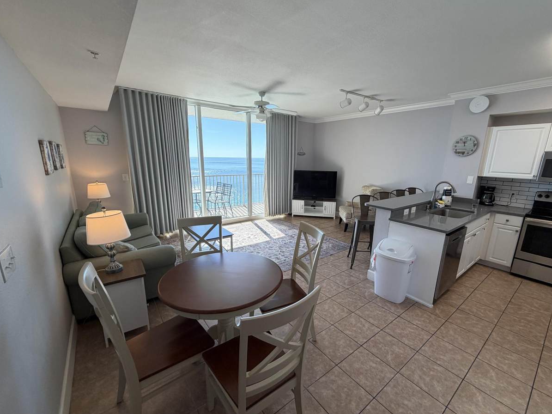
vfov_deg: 81.7
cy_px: 213
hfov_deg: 98.1
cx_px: 289
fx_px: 239
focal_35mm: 15
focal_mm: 2.22
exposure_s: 1/121
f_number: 2.2
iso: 80
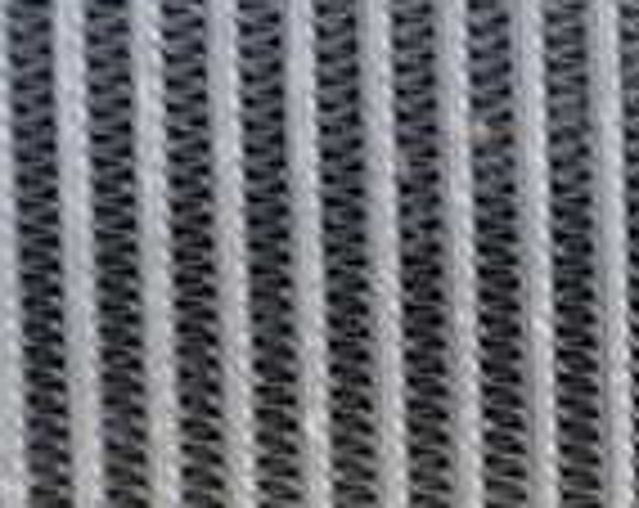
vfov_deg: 12.3
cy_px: 454
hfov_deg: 15.5
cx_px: 436
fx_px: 2340
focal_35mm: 124
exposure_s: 1/40
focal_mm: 5.4
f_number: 2.3
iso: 200
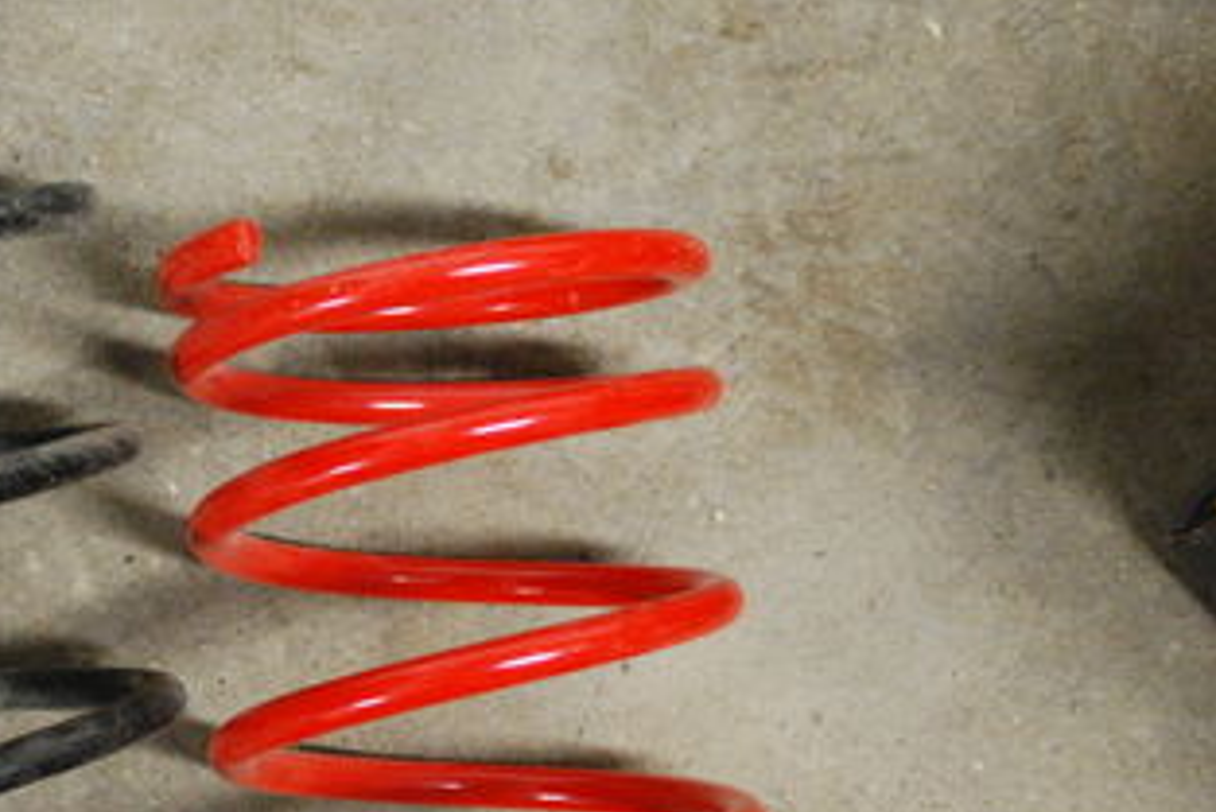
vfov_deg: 14.9
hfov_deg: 21.6
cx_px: 113
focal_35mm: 92
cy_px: 544
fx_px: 3109
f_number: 4.8
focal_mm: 30
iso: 1600
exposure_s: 1/20
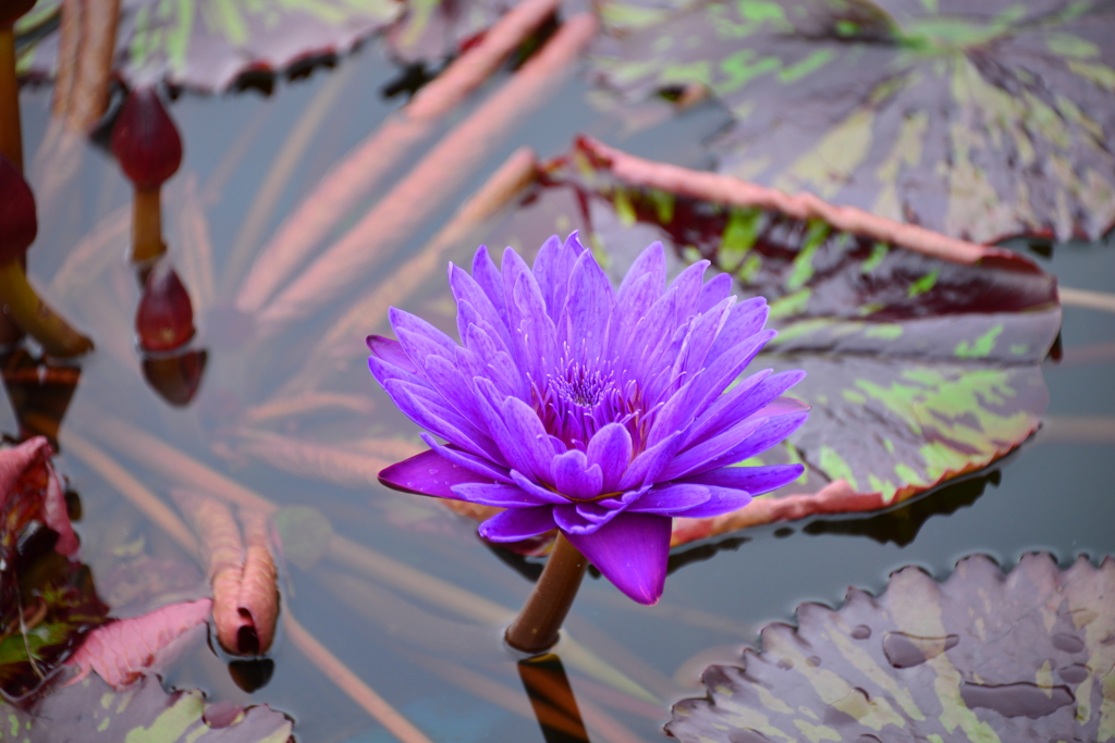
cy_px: 372
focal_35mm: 300
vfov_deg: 4.6
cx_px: 558
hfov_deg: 6.9
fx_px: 9292
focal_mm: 300
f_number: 5.6
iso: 450
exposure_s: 1/400
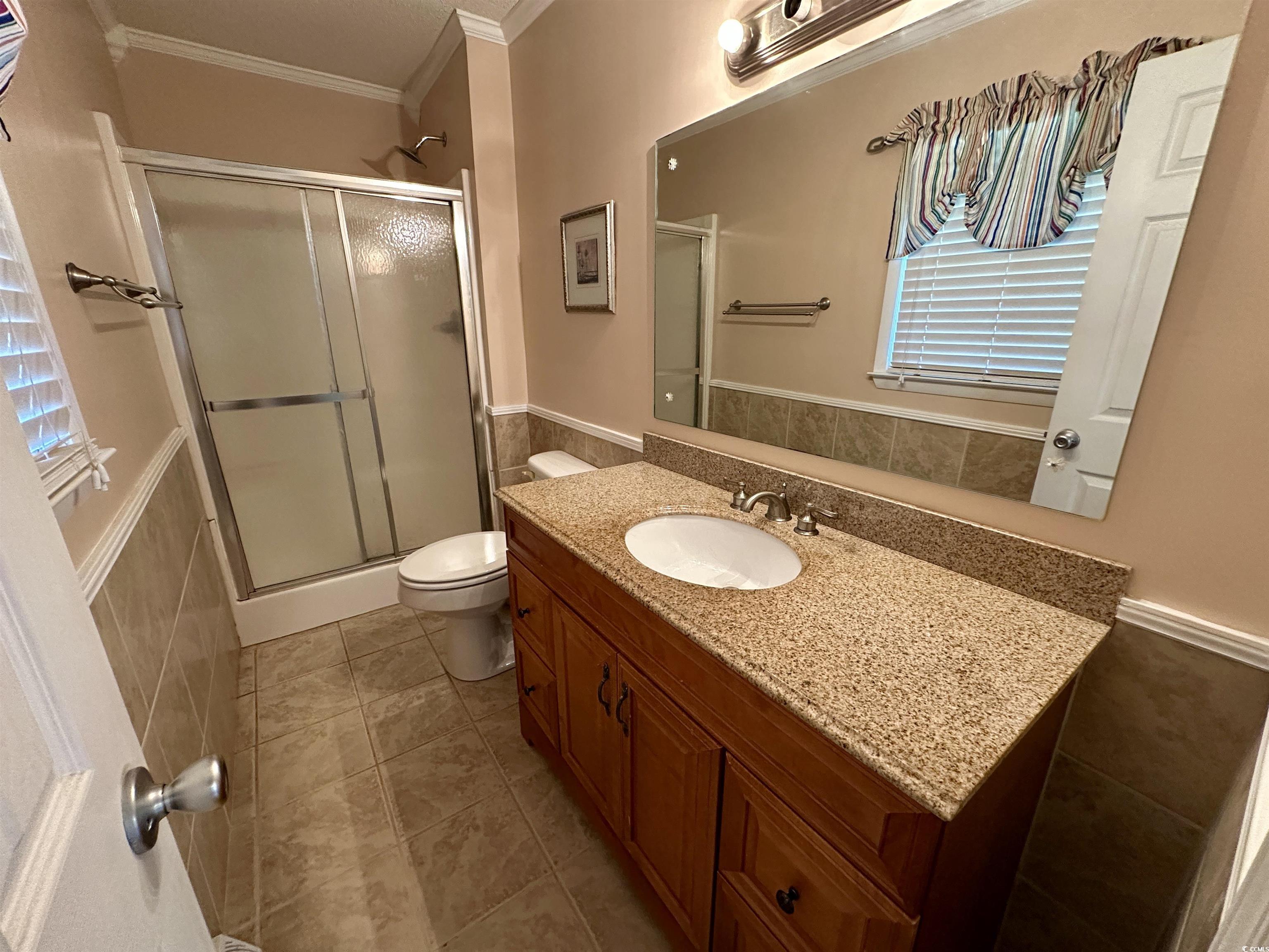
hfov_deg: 102.1
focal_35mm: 14
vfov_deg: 85.7
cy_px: 476
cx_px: 634
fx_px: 513
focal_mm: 2.22
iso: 500
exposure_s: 1/60
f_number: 2.2
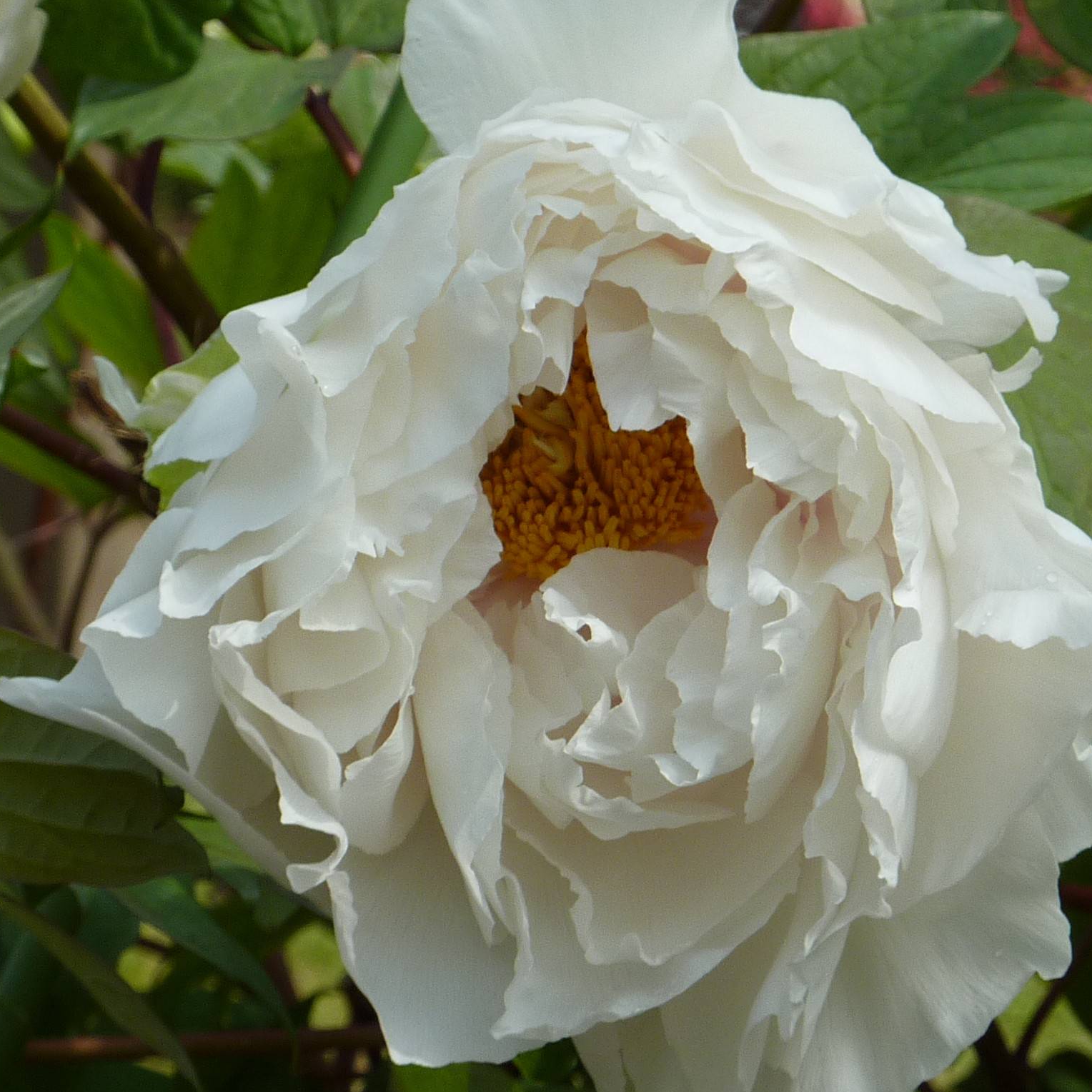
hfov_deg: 8.5
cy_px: 547
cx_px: 586
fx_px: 7317
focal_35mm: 205
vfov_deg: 8.5
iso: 80
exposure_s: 1/400
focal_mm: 15.8
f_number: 4.3
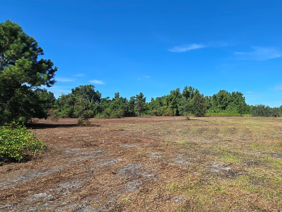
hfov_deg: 68.3
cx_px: 217
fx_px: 187
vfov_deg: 58.9
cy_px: 108
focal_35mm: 23
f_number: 2.2
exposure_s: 1/2378
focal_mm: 2.2
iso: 50
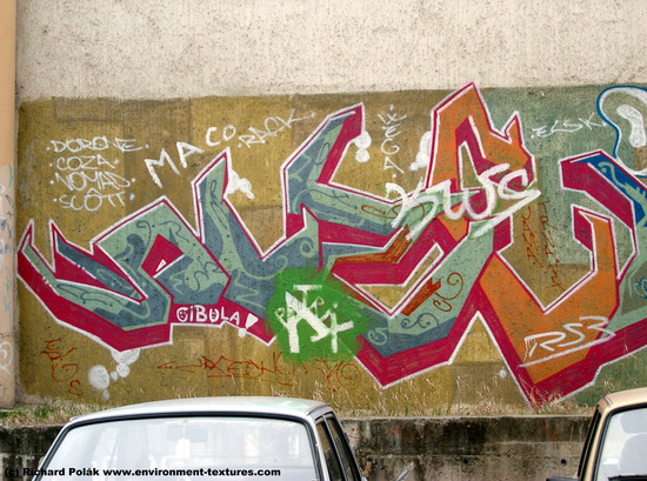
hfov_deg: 22.6
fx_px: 1621
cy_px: 240
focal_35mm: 87
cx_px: 324
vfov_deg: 16.9
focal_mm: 17.7
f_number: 4.2
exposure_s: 1/320
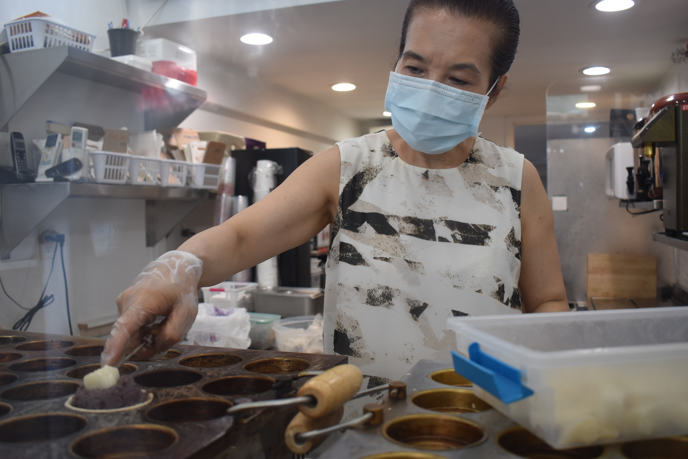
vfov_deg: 40.0
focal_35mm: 33
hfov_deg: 57.2
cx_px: 344
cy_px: 230
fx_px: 631
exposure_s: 1/60
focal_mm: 22
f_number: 4
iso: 400
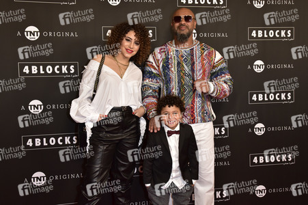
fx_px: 325
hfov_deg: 50.7
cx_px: 154
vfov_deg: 35.0
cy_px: 102
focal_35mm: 38
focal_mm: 38
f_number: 8
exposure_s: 1/250
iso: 2000
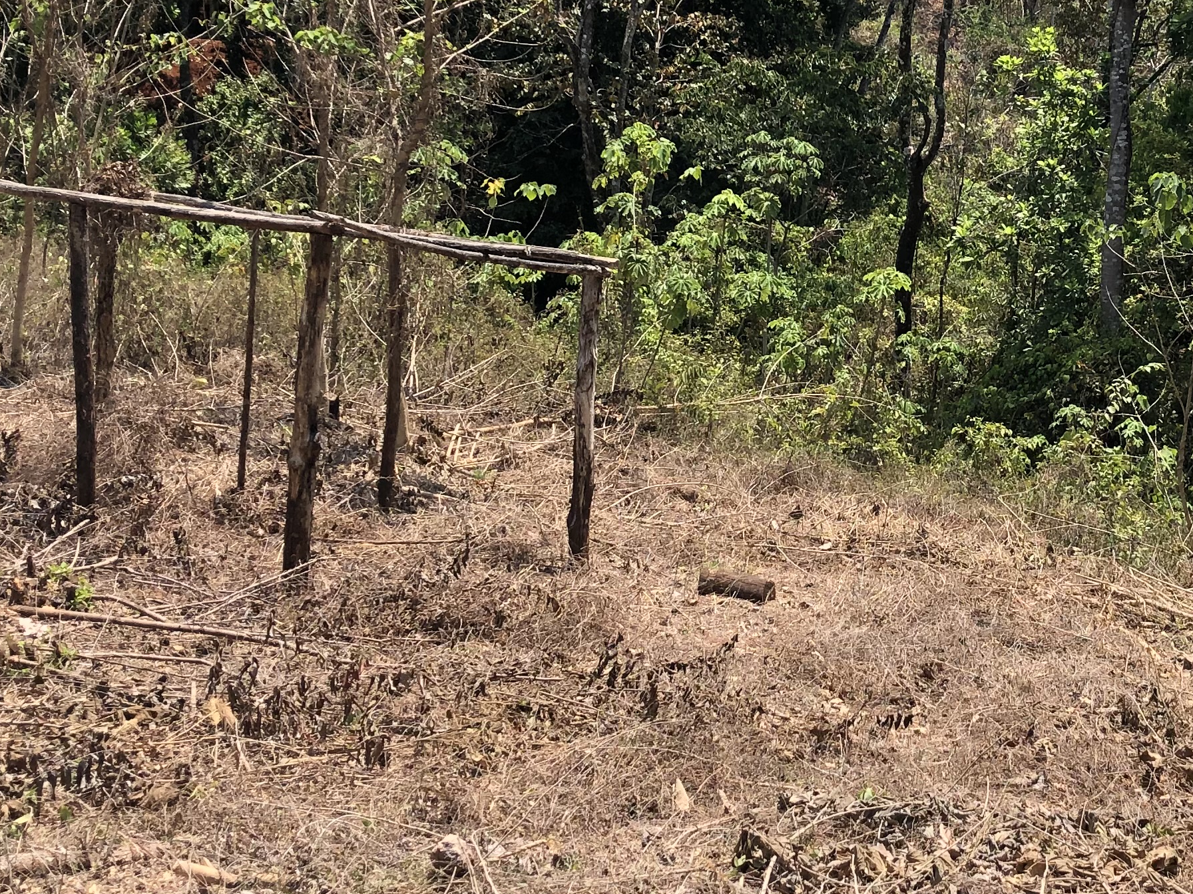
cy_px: 291
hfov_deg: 30.1
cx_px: 938
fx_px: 2171
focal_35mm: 63
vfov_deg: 23.2
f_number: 1.8
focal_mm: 4
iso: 20
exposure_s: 1/1000
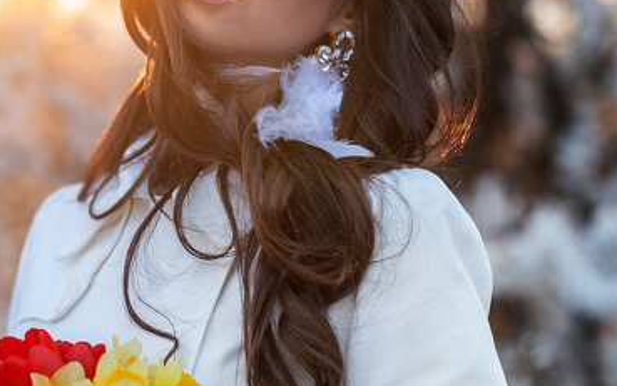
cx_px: 227
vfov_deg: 7.0
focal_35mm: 188
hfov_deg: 11.1
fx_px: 3163
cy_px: 328
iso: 100
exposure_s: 1/160
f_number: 2.2
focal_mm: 85
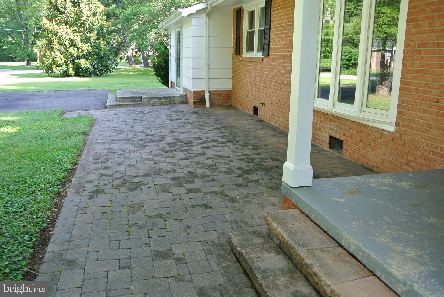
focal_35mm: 31
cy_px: 148
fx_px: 383
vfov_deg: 42.4
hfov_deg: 60.2
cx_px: 222
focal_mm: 11.8
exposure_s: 1/60
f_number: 3.8
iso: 100
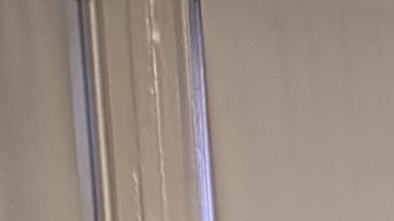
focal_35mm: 191
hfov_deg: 9.5
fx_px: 1995
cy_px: 729
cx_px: 1068
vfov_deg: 5.8
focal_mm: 6.76
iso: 800
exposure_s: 1/60
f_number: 1.78
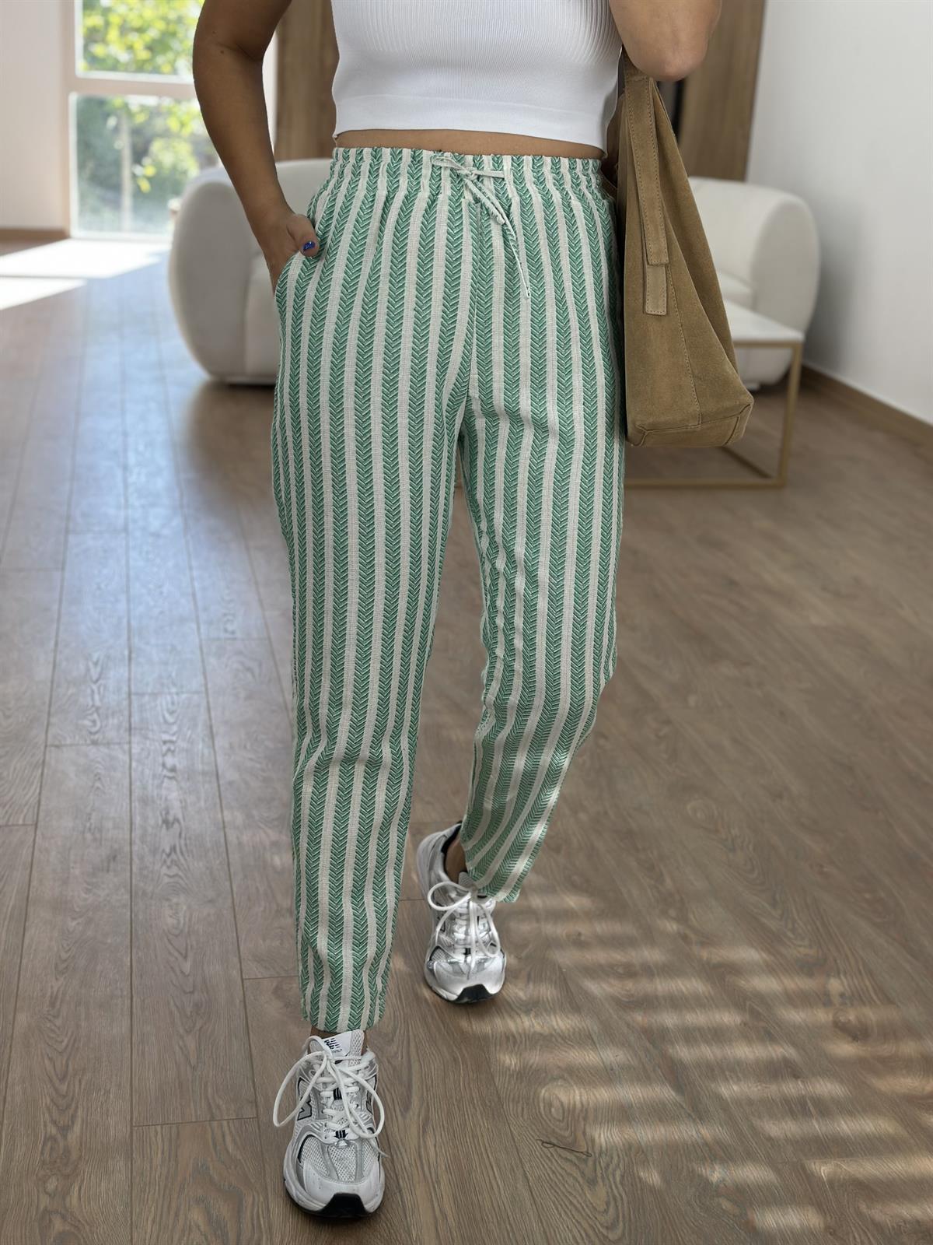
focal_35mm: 48
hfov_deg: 30.3
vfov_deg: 39.7
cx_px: 466
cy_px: 622
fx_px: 1725
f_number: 1.78
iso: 80
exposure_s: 1/297
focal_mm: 6.86
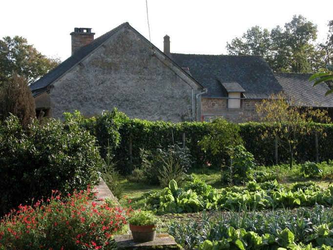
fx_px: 635
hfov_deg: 29.4
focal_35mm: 66
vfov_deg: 22.3
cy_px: 125
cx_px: 166
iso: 100
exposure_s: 1/213
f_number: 4.6
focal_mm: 16.8
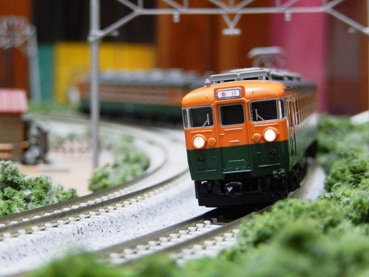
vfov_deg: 15.6
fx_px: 1013
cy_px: 138
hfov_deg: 20.7
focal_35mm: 95
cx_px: 184
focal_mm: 17
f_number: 5.2
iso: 200
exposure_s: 1/2.5
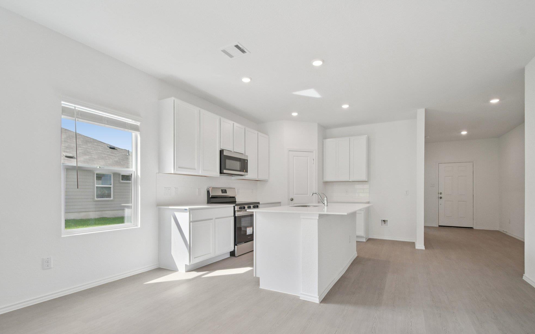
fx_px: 233
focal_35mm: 16
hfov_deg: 97.8
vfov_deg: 71.0
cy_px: 185
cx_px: 274
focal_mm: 10
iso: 400
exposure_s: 1/125
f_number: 8
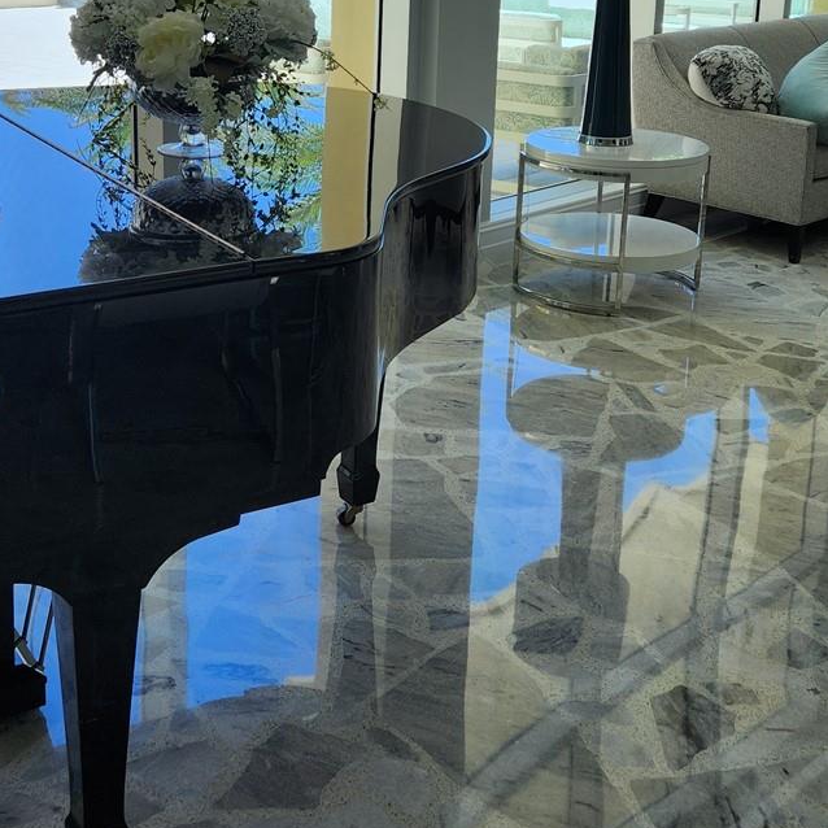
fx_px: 1380
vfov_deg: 32.7
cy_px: 191
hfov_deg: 33.4
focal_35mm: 51
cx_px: 363
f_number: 1.8
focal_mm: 5.4
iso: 20
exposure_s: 1/224
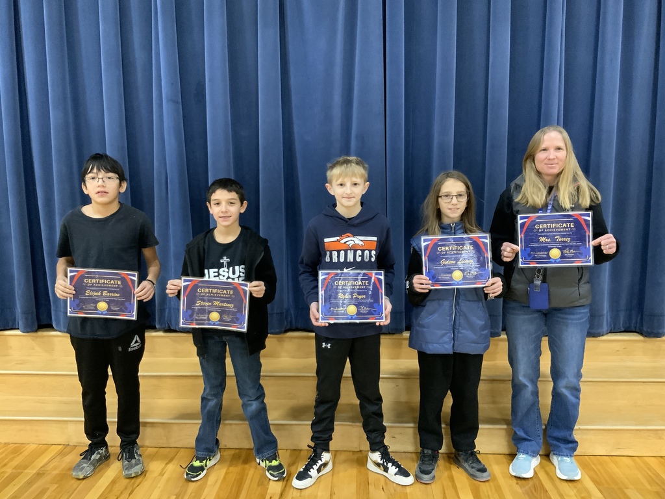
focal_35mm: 29
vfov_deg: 48.2
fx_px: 557
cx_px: 332
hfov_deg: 61.7
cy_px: 250
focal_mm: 3
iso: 320
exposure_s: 1/40
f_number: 1.8
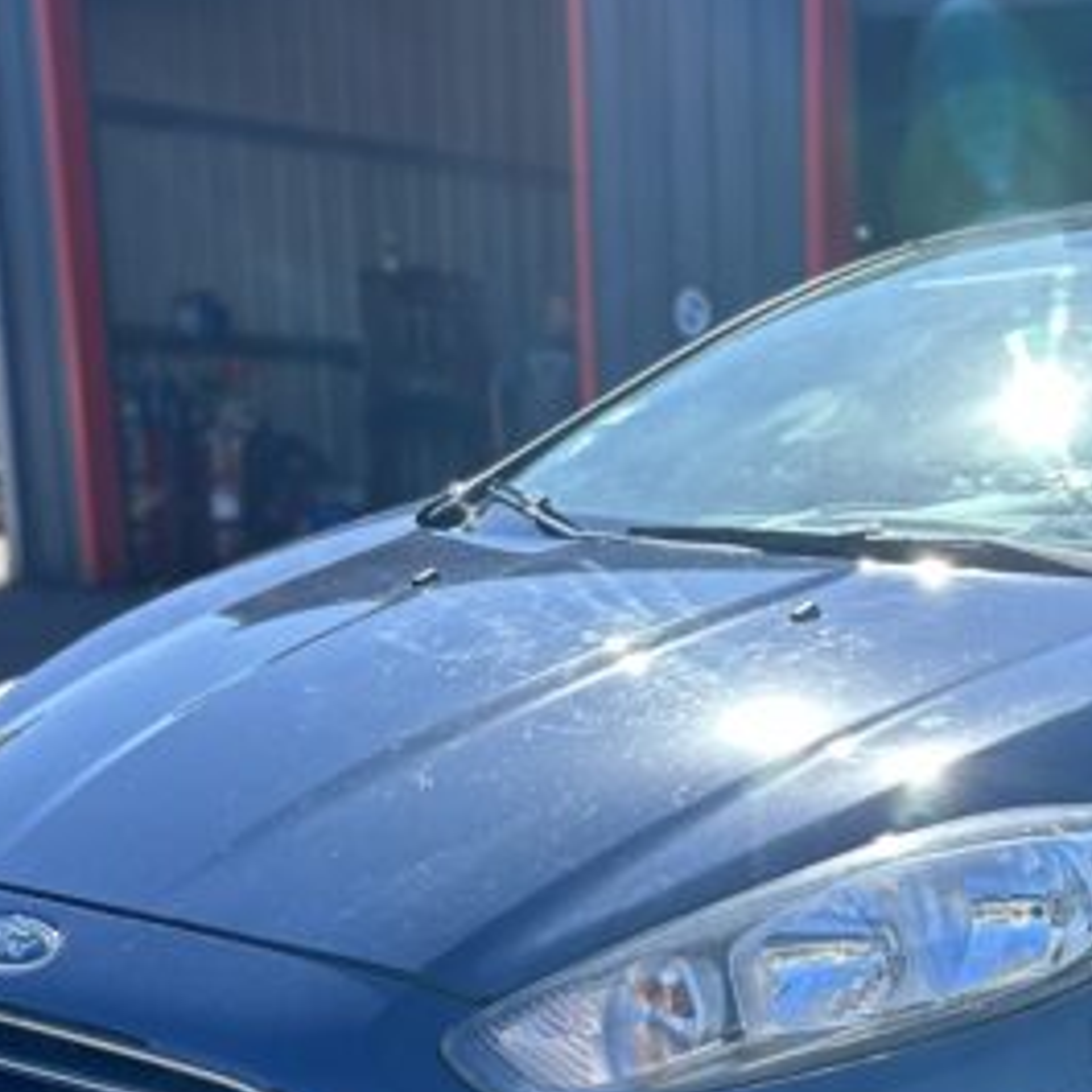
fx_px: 2284
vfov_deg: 25.6
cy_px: 1071
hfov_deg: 25.2
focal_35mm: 64
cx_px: 1162
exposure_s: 1/1357
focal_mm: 6.86
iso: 80
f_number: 1.78
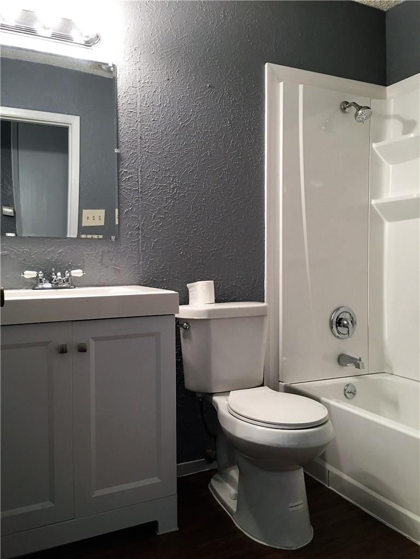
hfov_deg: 48.2
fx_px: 469
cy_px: 280
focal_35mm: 29
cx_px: 210
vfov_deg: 61.7
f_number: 2.2
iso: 50
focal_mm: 4.15
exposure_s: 1/15
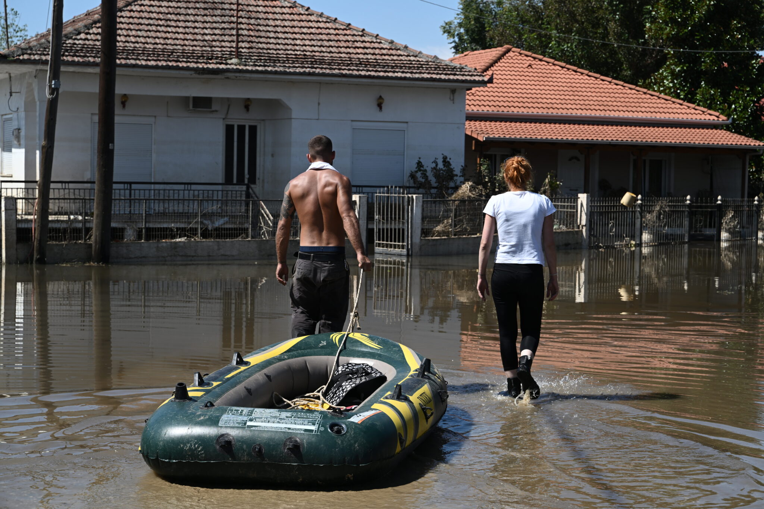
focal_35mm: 70
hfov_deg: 28.8
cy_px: 254
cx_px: 382
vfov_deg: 19.5
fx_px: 1485
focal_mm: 70
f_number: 8
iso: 160
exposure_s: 1/500
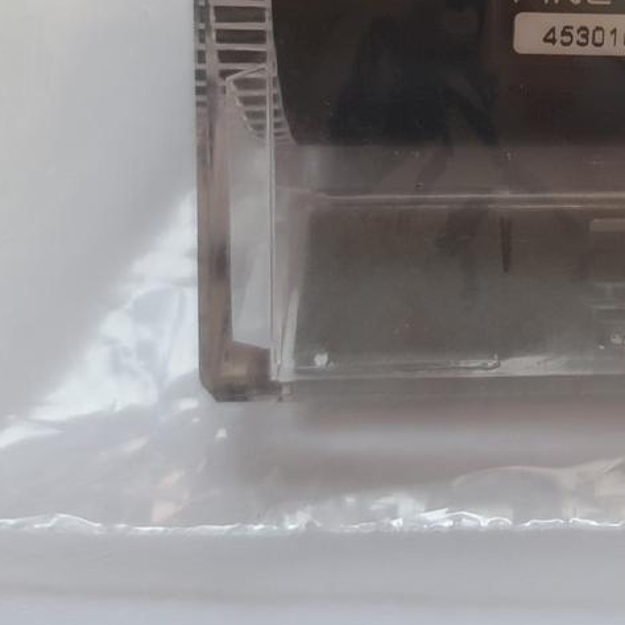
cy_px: 128
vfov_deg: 27.2
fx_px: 1266
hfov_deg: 26.7
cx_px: 572
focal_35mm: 62
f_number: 1.5
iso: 200
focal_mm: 4.32
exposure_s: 1/40
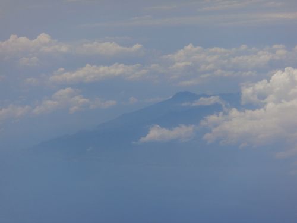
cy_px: 112
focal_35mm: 300
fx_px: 2574
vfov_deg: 5.0
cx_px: 148
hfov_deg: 6.6
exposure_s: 1/640
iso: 100
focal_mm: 52.5
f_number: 5.9
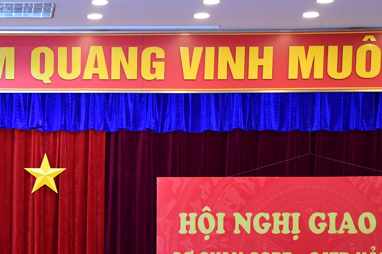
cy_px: 302
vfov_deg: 9.8
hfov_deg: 14.5
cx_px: -28
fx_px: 1467
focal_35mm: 138
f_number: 4.2
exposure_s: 1/200
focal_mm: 35
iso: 2500
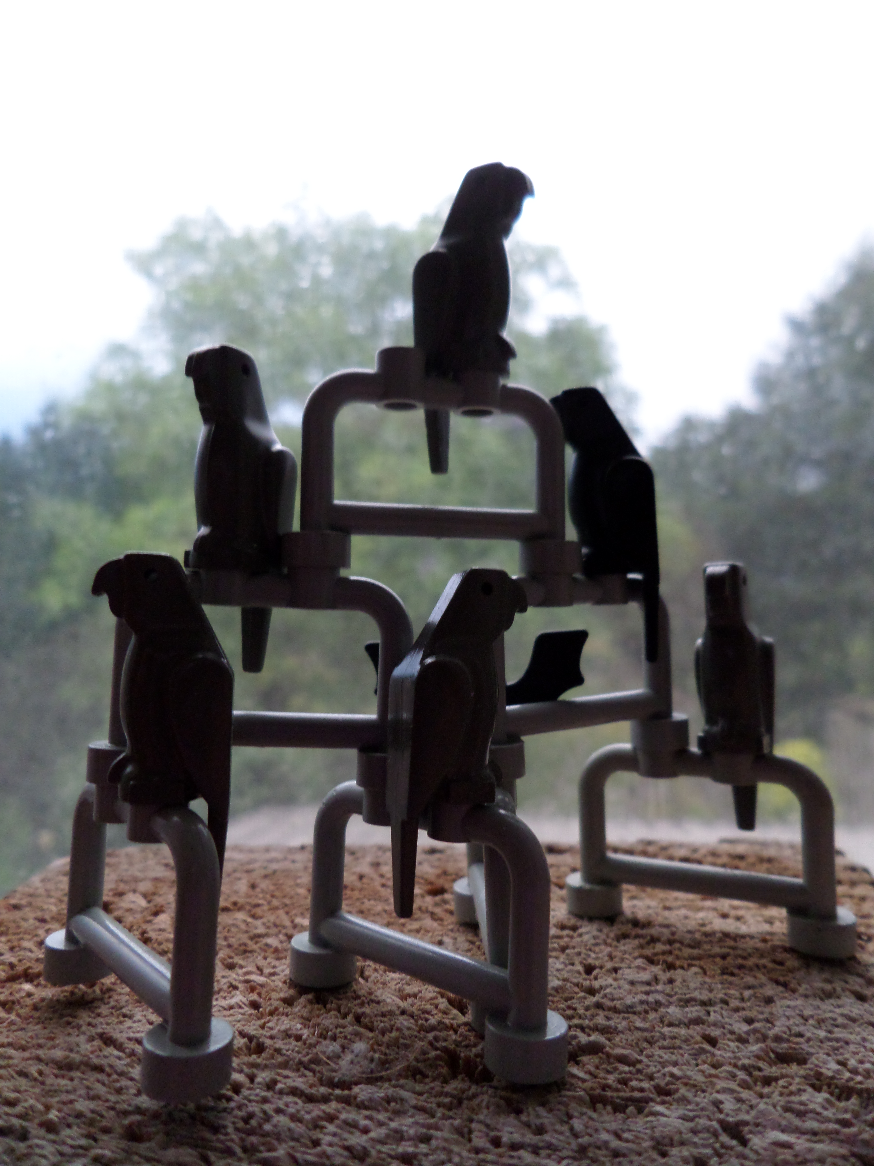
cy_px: 583
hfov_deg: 56.8
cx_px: 437
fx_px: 808
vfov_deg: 71.6
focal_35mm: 24
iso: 240
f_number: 3.1
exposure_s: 1/20
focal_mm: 4.3
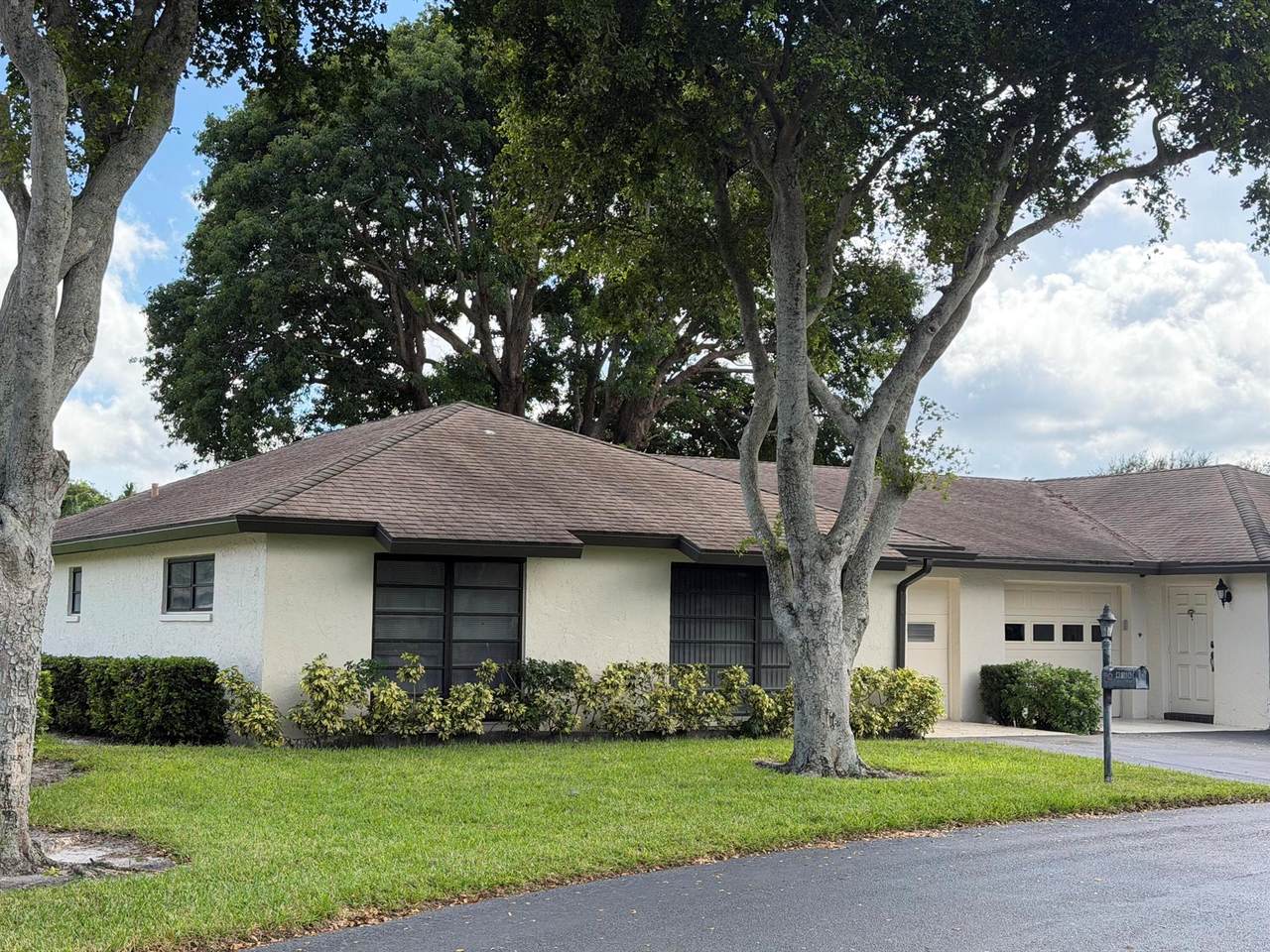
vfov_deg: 30.3
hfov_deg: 39.7
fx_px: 1761
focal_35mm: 48
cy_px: 476
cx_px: 635
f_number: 1.78
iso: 80
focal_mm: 6.76
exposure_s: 1/1678
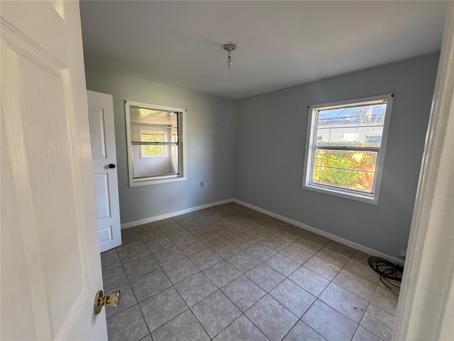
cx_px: 227
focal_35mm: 14
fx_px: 184
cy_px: 170
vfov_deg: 85.7
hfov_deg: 102.1
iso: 320
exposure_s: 1/93
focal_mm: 2.22
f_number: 2.2
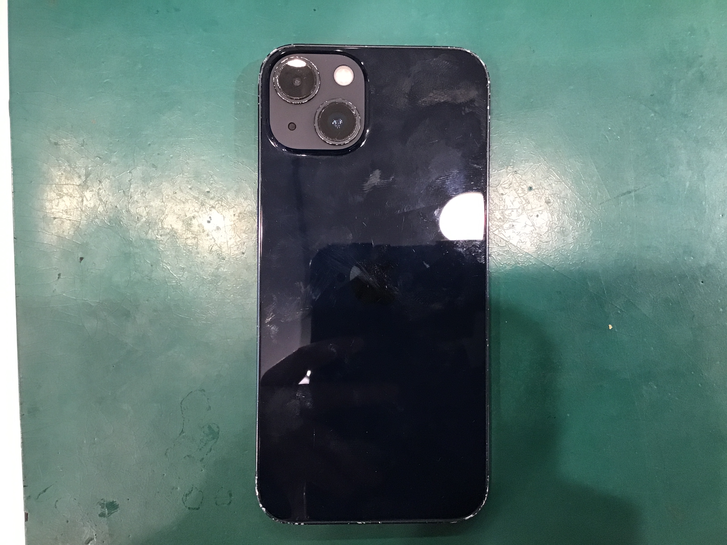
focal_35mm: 31
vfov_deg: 45.4
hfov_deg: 58.4
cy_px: 272
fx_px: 651
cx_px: 364
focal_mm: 3.3
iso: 125
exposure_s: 1/30
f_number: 2.4
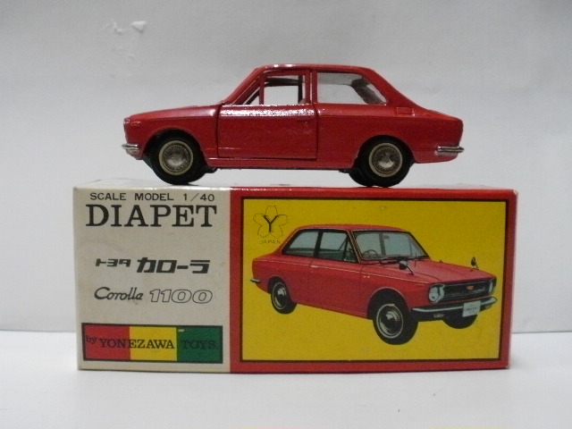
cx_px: 286
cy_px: 214
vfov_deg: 32.9
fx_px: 727
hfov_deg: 42.9
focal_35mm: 44
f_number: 4
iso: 400
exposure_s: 1/25
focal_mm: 7.7
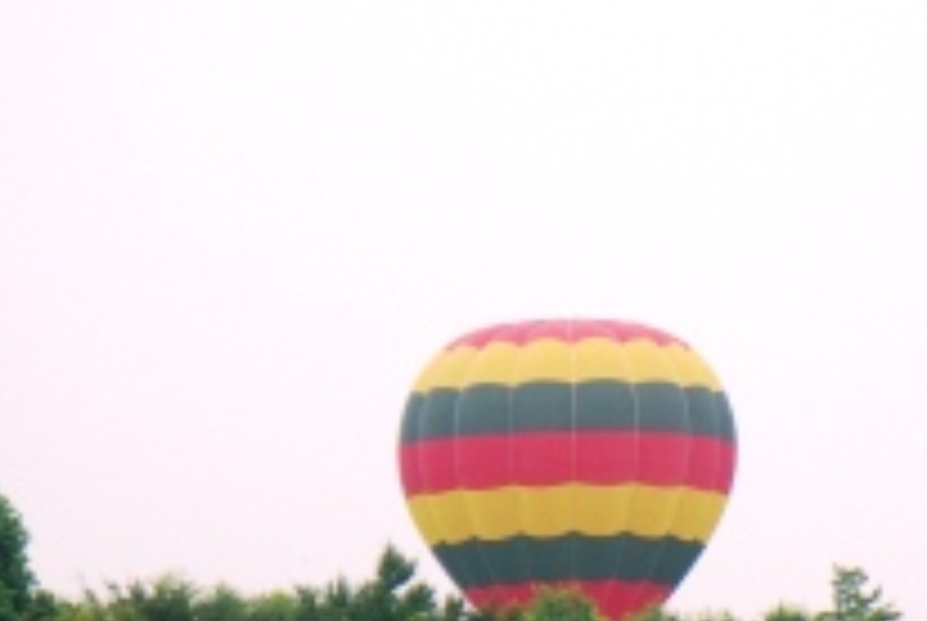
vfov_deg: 4.4
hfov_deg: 6.5
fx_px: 8149
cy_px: 464
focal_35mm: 316
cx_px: 711
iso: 64
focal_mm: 25
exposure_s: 1/250
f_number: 5.5
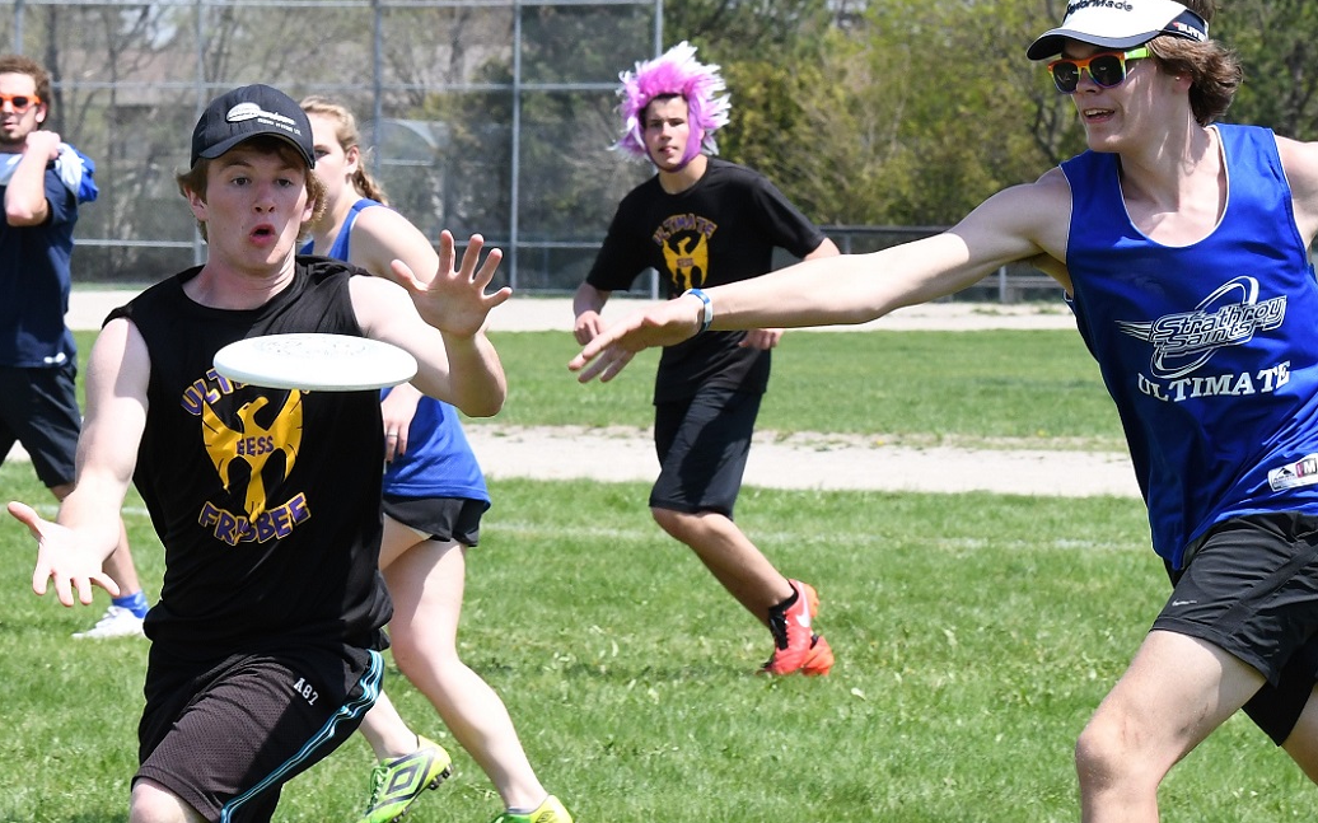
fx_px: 4525
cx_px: 657
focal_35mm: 126
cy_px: 394
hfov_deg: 16.6
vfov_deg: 10.4
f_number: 10
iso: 900
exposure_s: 1/1000
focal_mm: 82
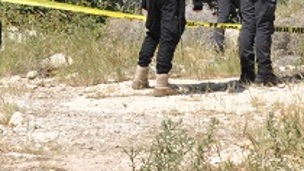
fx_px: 2385
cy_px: -33
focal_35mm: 296
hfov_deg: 7.3
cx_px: 243
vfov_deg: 4.1
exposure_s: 1/200
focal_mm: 66
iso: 800
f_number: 25
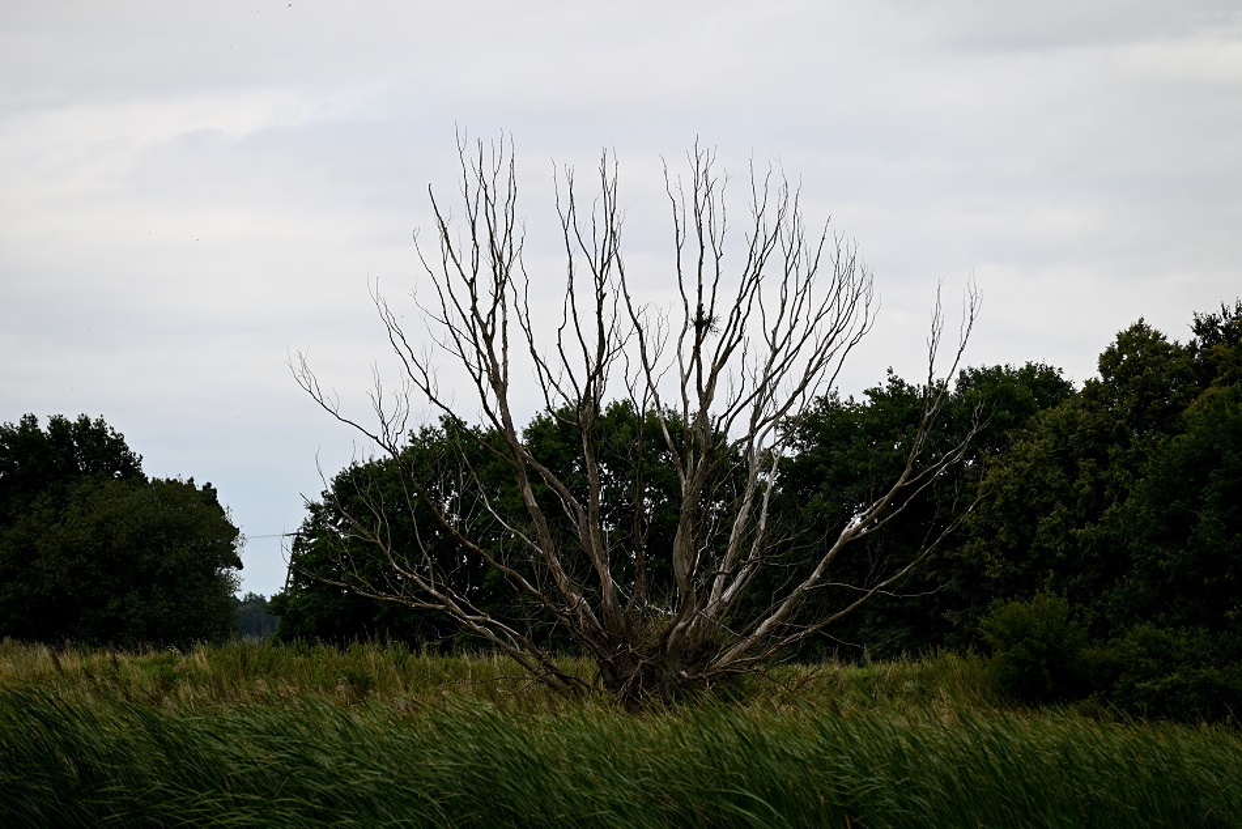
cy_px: 414
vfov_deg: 8.3
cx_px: 621
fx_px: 5694
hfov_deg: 12.4
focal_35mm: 165
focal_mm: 165
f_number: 5.6
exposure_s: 1/500
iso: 110
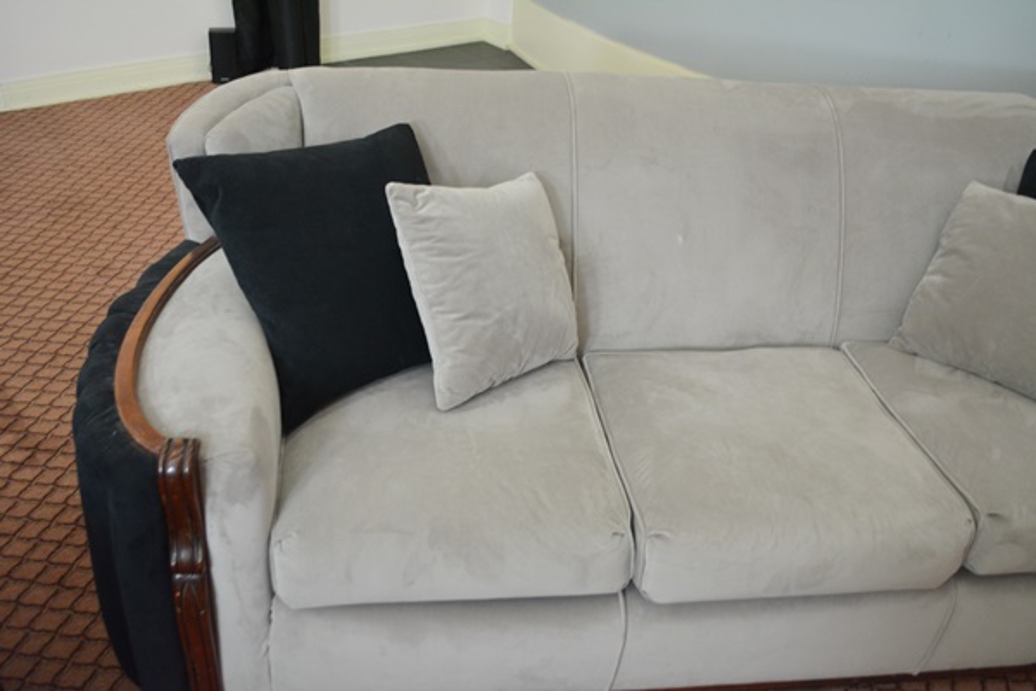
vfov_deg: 43.6
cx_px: 518
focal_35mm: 30
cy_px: 346
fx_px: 863
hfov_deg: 61.9
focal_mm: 20
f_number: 3.8
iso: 1600
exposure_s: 1/30
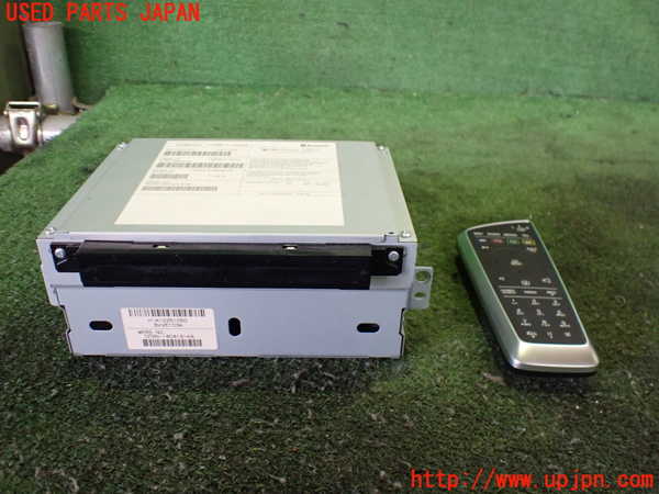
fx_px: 571
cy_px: 247
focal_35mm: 30
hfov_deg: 60.0
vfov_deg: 46.8
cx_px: 330
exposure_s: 1/80
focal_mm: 5.4
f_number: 2.3
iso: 800
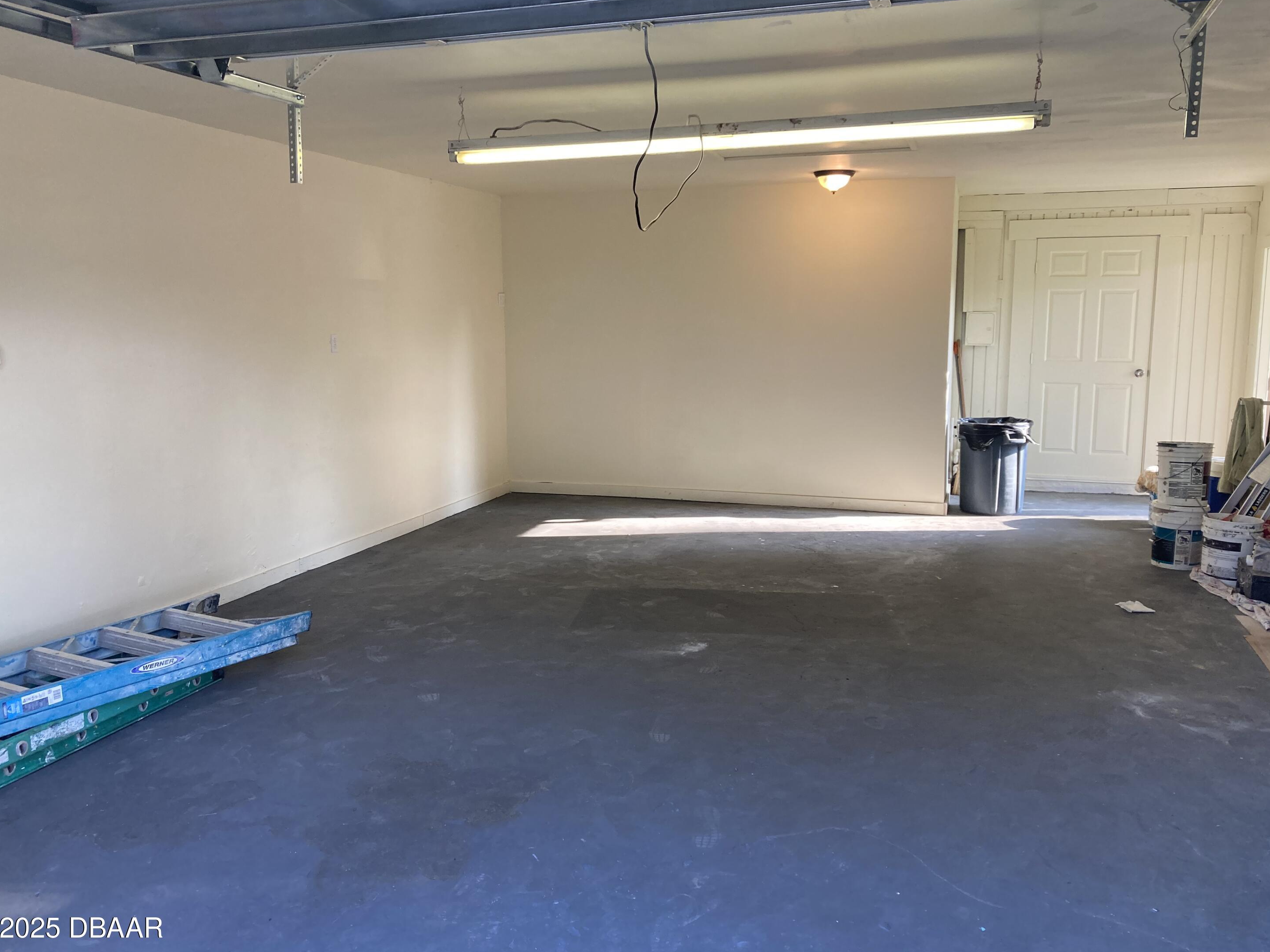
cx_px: 634
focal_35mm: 29
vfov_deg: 48.2
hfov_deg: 61.7
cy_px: 480
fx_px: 1064
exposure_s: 1/120
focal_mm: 3.99
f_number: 1.8
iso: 64
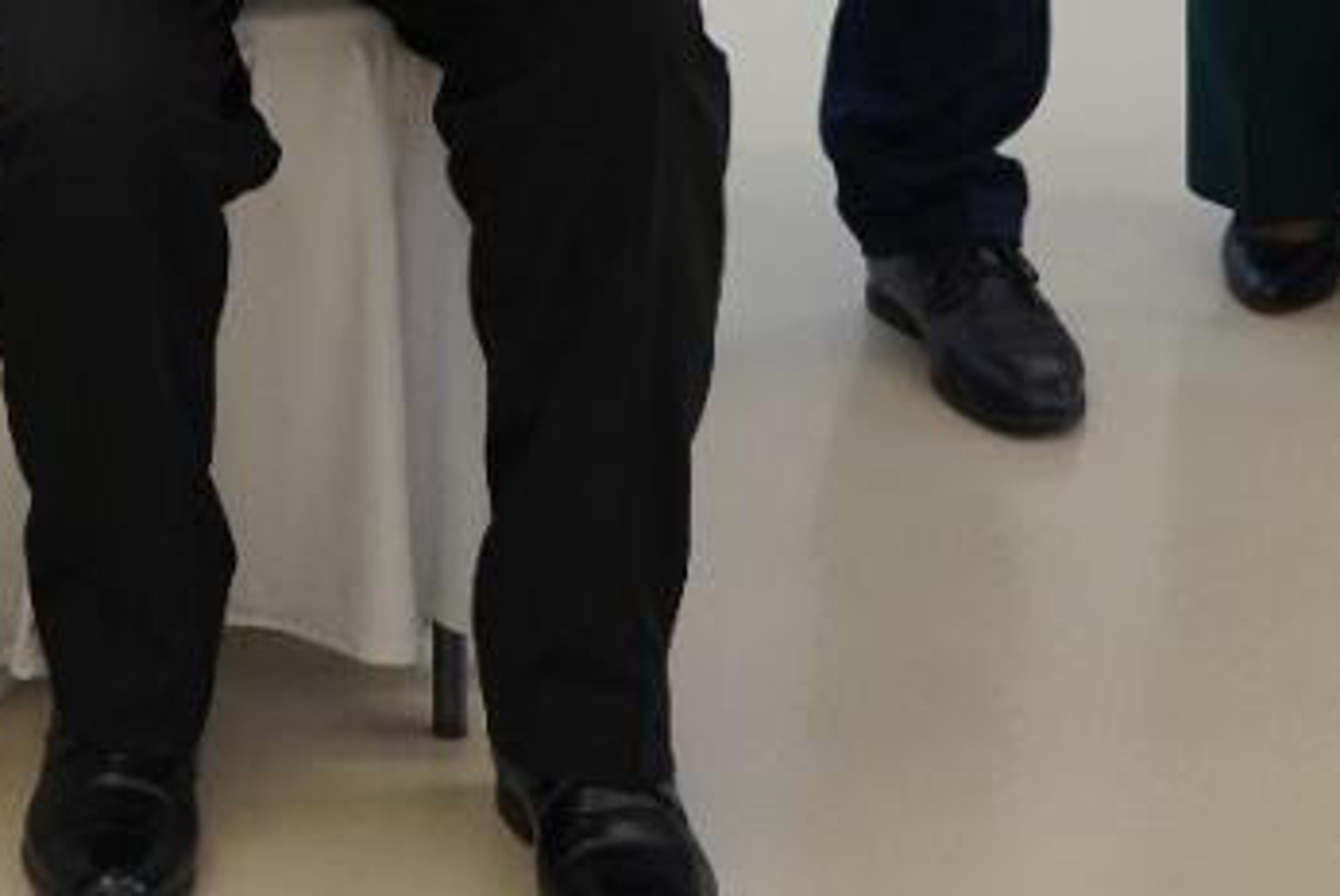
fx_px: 5439
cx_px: -143
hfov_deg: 13.7
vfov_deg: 9.0
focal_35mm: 146
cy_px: -767
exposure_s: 1/125
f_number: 4
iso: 1250
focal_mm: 39
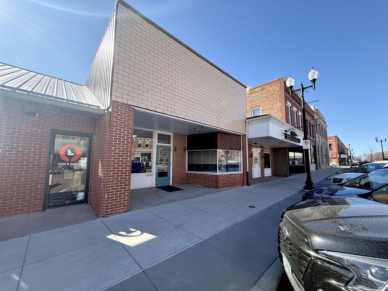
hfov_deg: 102.1
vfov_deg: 85.7
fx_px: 157
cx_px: 194
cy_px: 146
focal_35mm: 14
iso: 64
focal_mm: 2.22
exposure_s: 1/679
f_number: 2.2
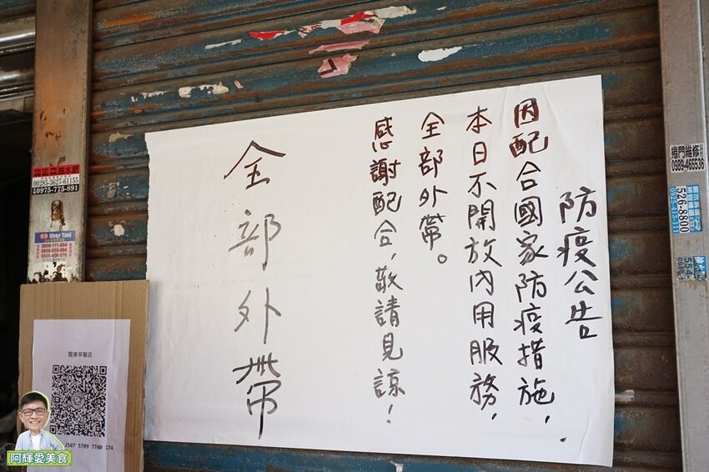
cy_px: 236
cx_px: 354
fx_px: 807
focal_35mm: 41
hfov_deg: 47.4
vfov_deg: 32.6
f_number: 6.3
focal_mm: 41
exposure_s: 1/160
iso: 800
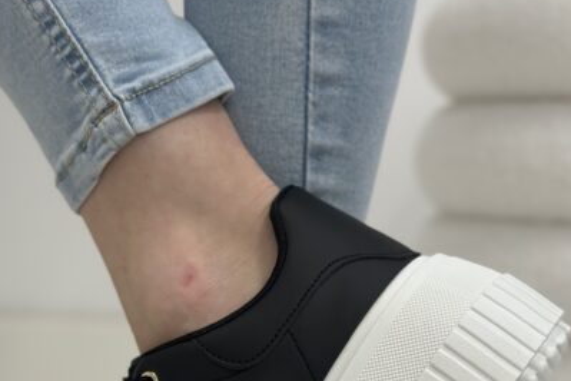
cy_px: 484
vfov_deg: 13.2
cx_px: 189
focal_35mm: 100
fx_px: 1586
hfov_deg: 20.3
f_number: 1.78
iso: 125
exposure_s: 1/100
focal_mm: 6.86
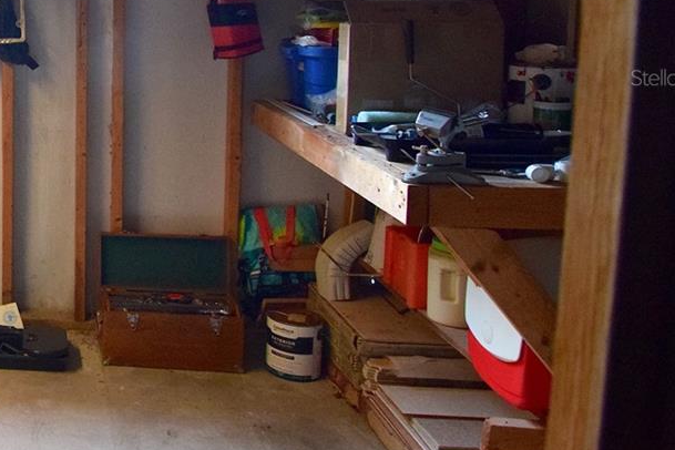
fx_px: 812
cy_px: 78
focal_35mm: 43
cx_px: -157
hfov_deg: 34.7
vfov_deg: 30.1
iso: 1600
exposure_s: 1/60
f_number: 8
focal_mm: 11
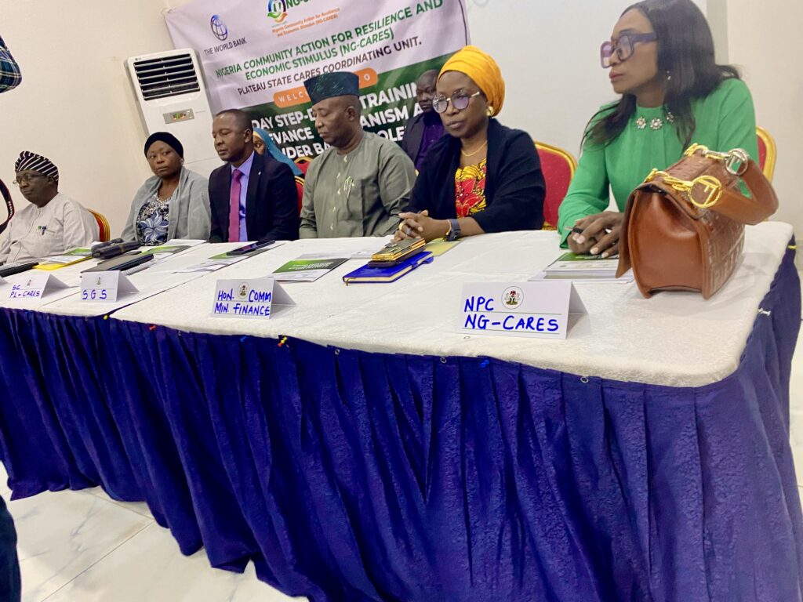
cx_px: 402
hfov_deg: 67.3
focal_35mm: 26
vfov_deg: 53.1
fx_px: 603
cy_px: 301
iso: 320
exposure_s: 1/40
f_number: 1.8
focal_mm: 4.25
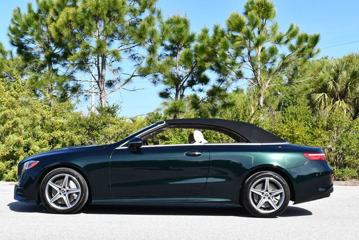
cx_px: 180
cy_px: 120
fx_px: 599
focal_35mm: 60
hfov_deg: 33.4
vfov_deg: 22.7
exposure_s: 1/250
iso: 180
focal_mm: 30
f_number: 8
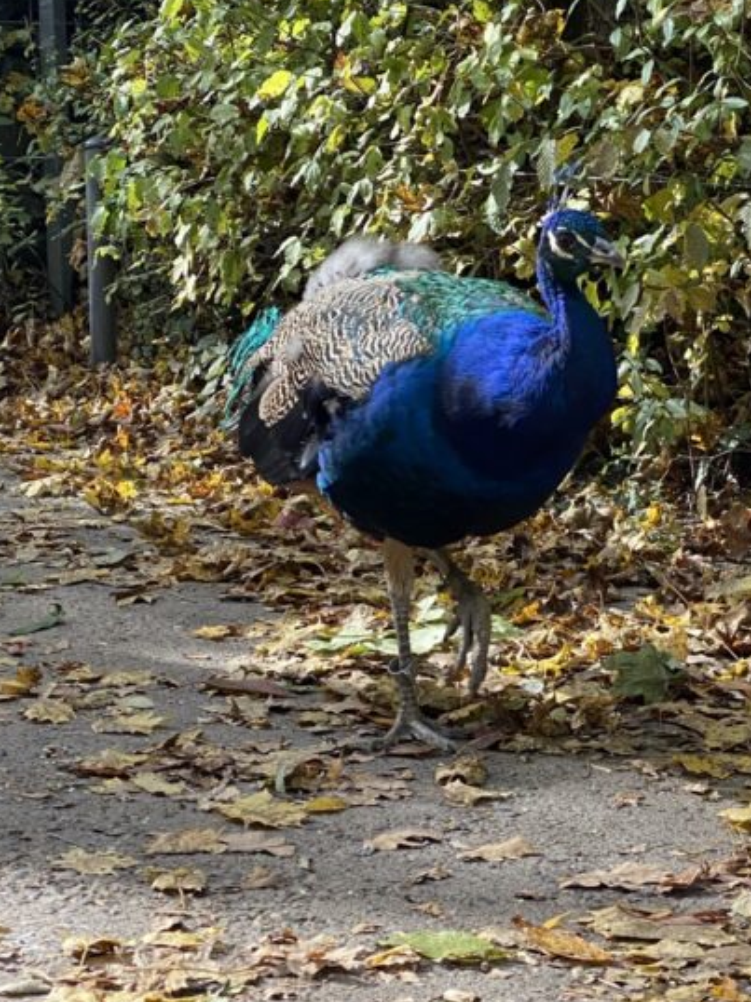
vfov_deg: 19.8
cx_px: 553
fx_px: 2866
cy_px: 481
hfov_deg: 14.9
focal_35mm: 99
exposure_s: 1/140
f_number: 2
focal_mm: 6
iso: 20
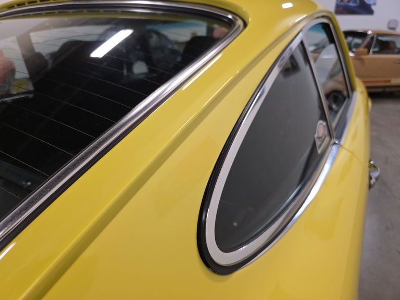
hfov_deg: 73.9
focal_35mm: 23
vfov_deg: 58.9
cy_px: 150
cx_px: 200
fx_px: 266
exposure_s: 1/120
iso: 400
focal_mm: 6.3
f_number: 1.7
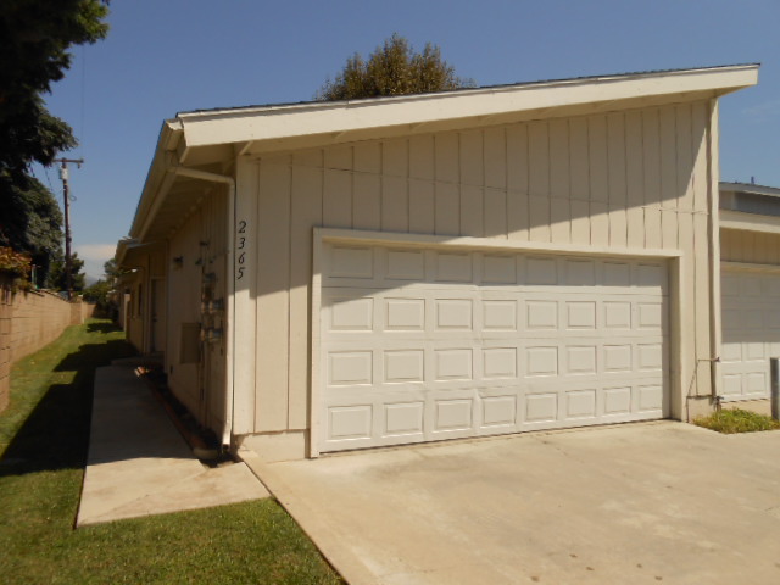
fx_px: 586
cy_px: 292
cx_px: 390
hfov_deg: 67.3
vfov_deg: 53.1
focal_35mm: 26
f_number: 3.5
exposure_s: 1/1500
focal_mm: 4.6
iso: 80
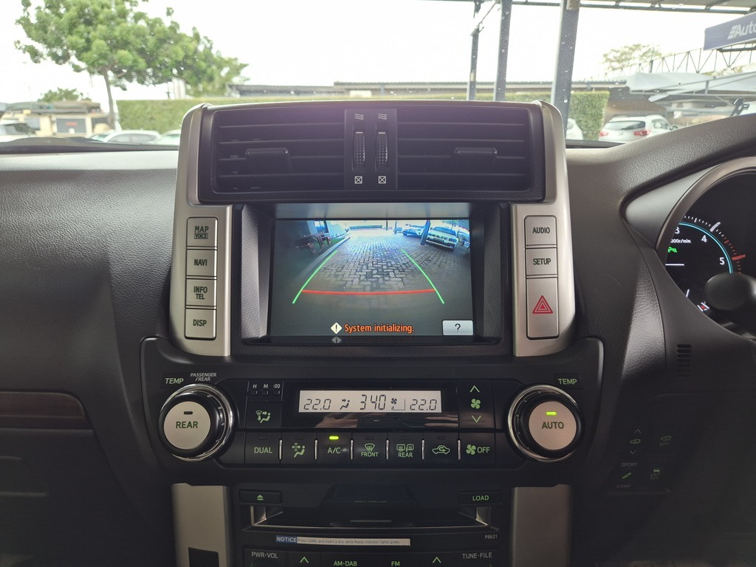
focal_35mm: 23
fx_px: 502
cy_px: 284
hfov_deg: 73.9
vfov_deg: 58.9
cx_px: 378
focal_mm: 5.4
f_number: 1.8
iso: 80
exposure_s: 1/50
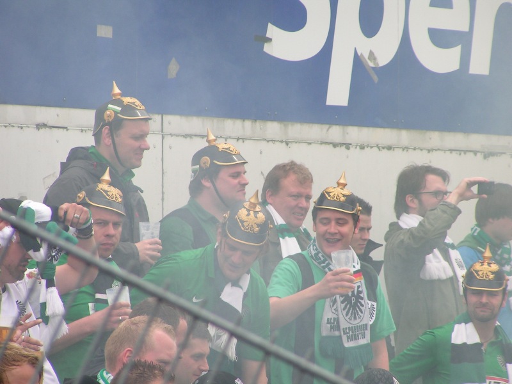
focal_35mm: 355
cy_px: 192
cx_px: 256
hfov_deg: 5.6
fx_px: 5251
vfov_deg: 4.2
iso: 50
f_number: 4.5
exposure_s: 1/400
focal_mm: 54.2
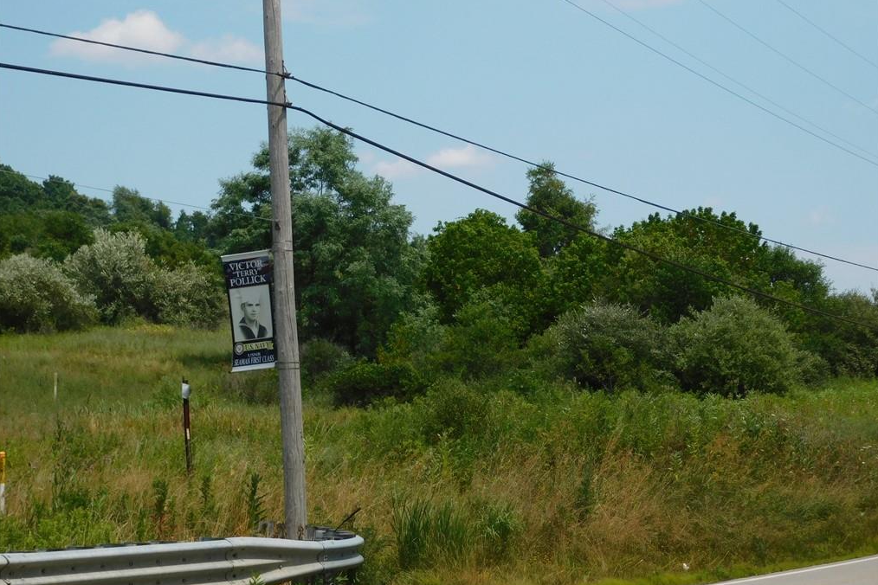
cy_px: 288
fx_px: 2536
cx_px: 440
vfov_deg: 13.2
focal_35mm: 104
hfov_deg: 19.6
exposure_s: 1/1000
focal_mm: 17.6
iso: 125
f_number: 4.6
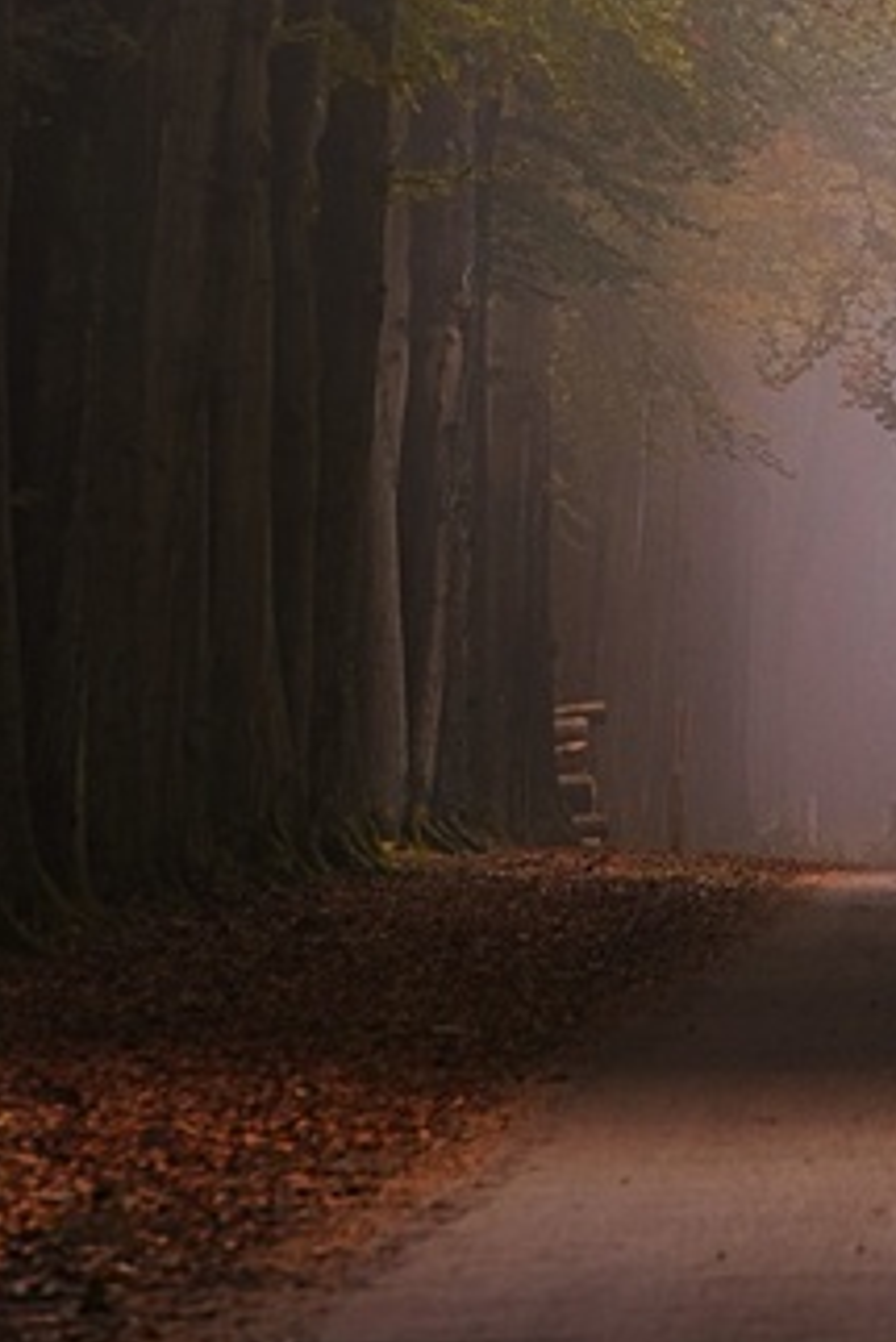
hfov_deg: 2.2
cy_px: -538
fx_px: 23157
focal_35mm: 621
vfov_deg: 3.3
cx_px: 1161
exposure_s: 1/80
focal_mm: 200
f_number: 7.1
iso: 640
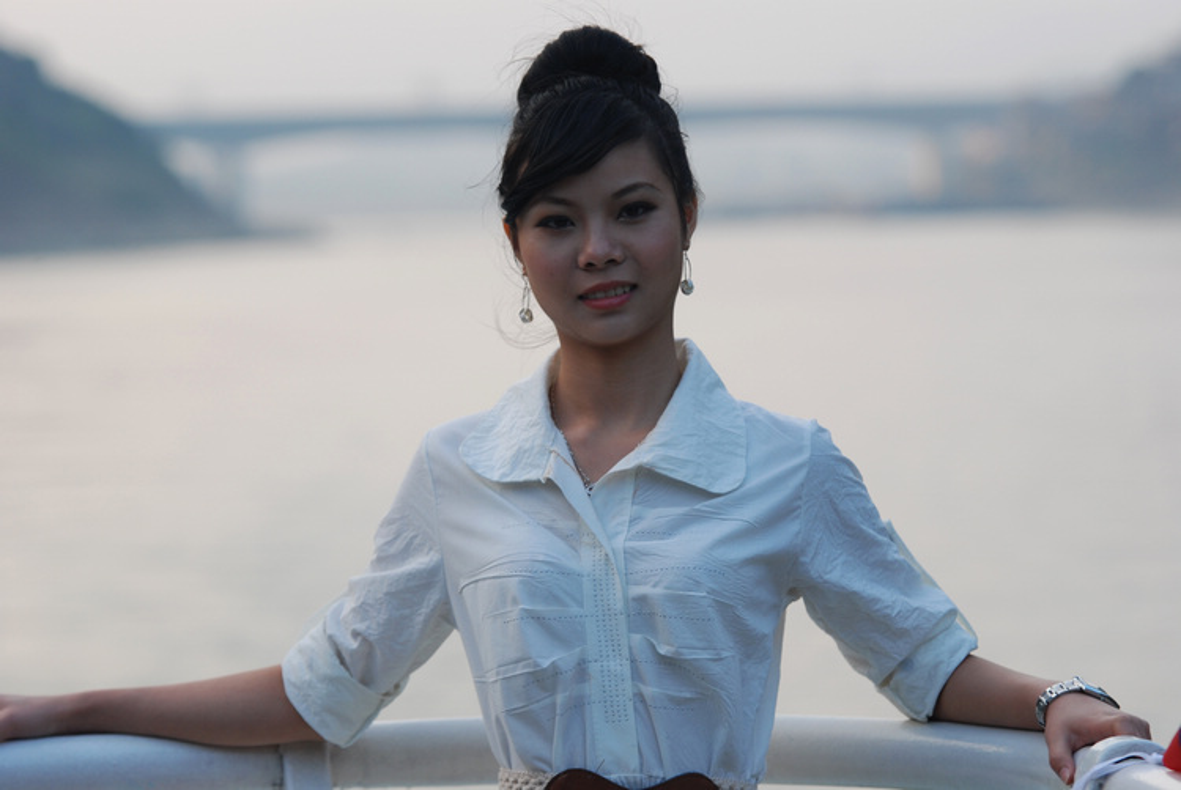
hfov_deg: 13.0
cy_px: 395
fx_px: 5173
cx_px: 590
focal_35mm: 158
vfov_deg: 8.7
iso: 200
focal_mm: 105
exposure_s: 1/250
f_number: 4
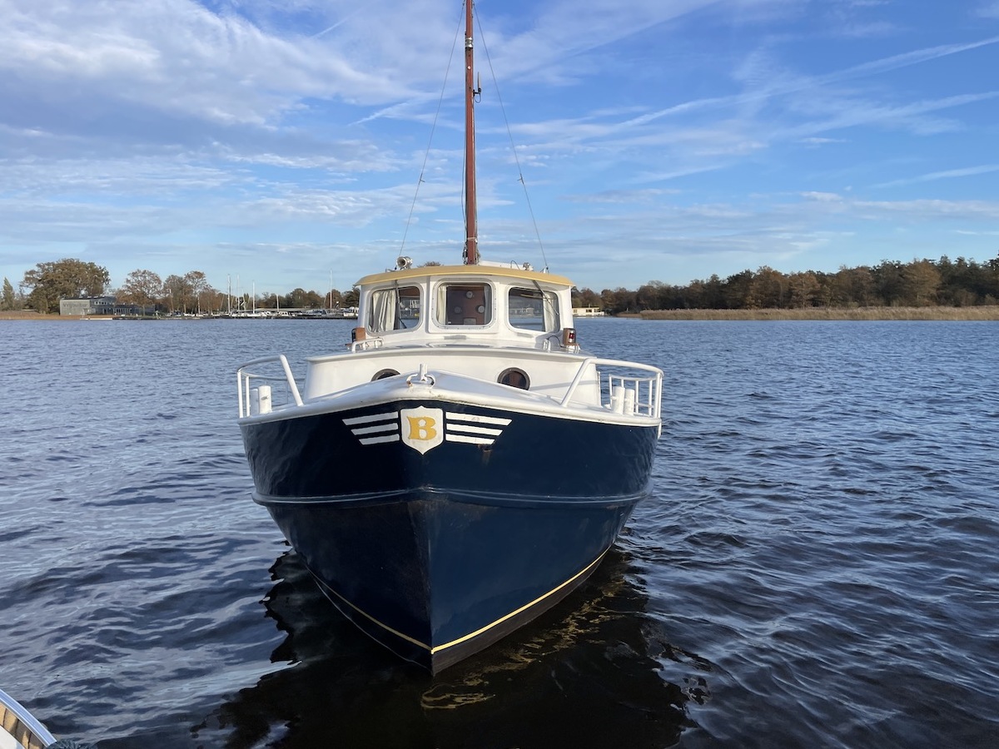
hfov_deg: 67.3
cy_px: 374
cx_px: 500
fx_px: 750
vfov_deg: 53.1
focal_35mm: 26
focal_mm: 4.2
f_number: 1.6
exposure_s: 1/2564
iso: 32
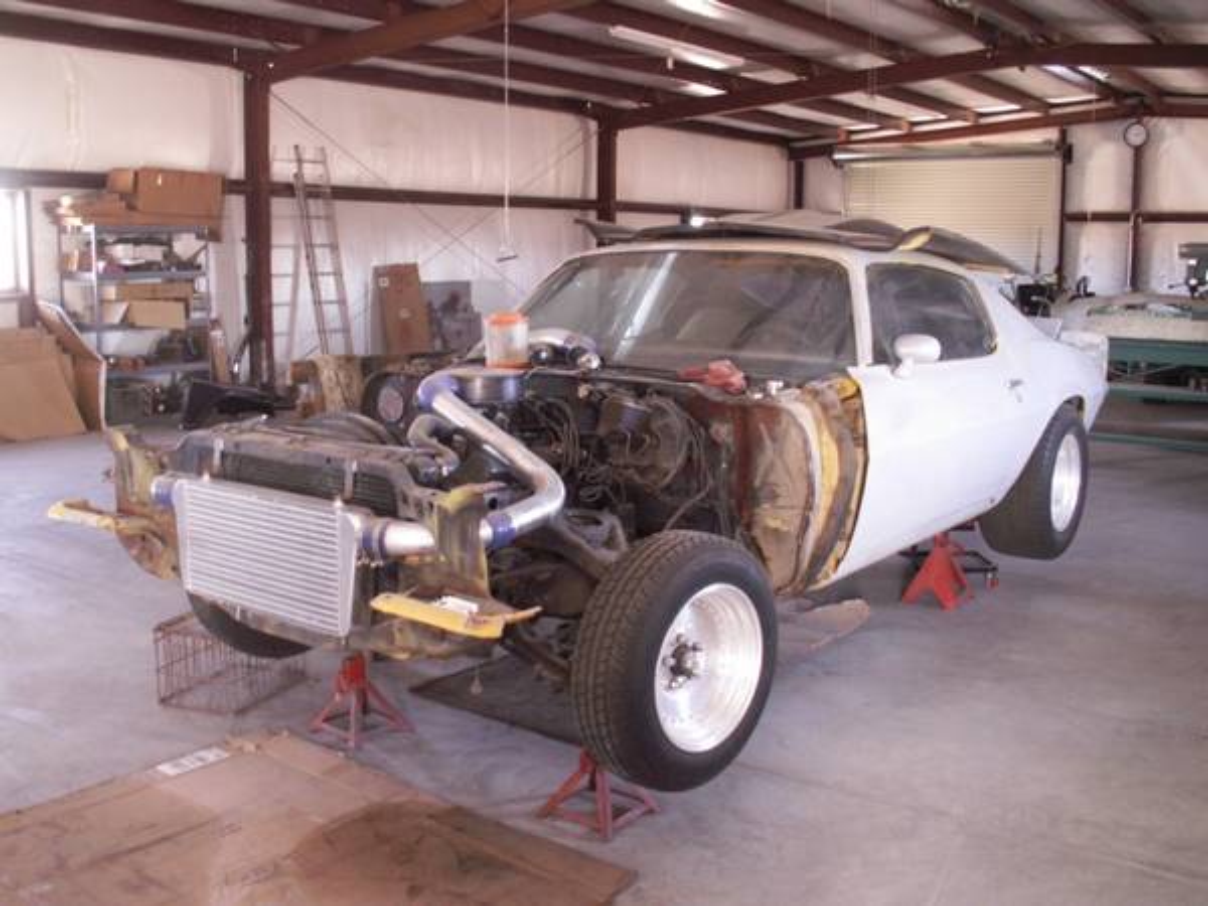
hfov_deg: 52.6
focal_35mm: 35
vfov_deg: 40.7
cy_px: 453
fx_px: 1221
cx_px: 604
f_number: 2.8
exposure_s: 1/10
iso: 160
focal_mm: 5.86
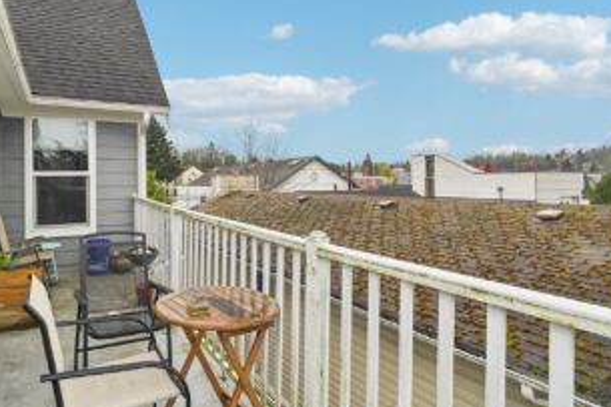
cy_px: 191
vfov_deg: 59.4
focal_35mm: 21
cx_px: 234
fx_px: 356
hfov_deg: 79.9
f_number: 8
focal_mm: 16
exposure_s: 1/400
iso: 1600
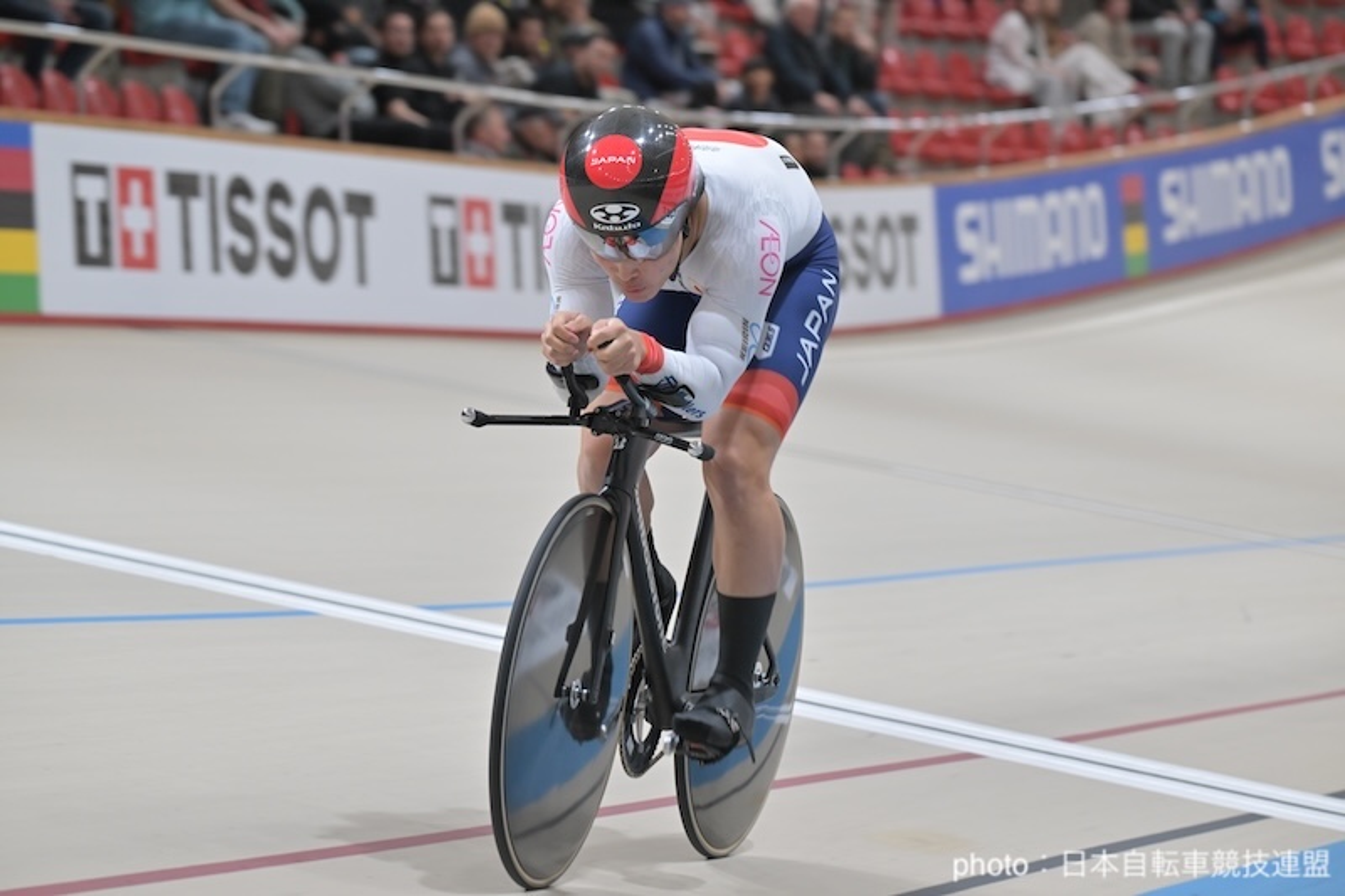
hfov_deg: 11.4
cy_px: 448
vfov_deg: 7.6
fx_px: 6723
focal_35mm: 180
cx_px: 672
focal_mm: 180
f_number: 5.6
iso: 1800
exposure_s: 1/500
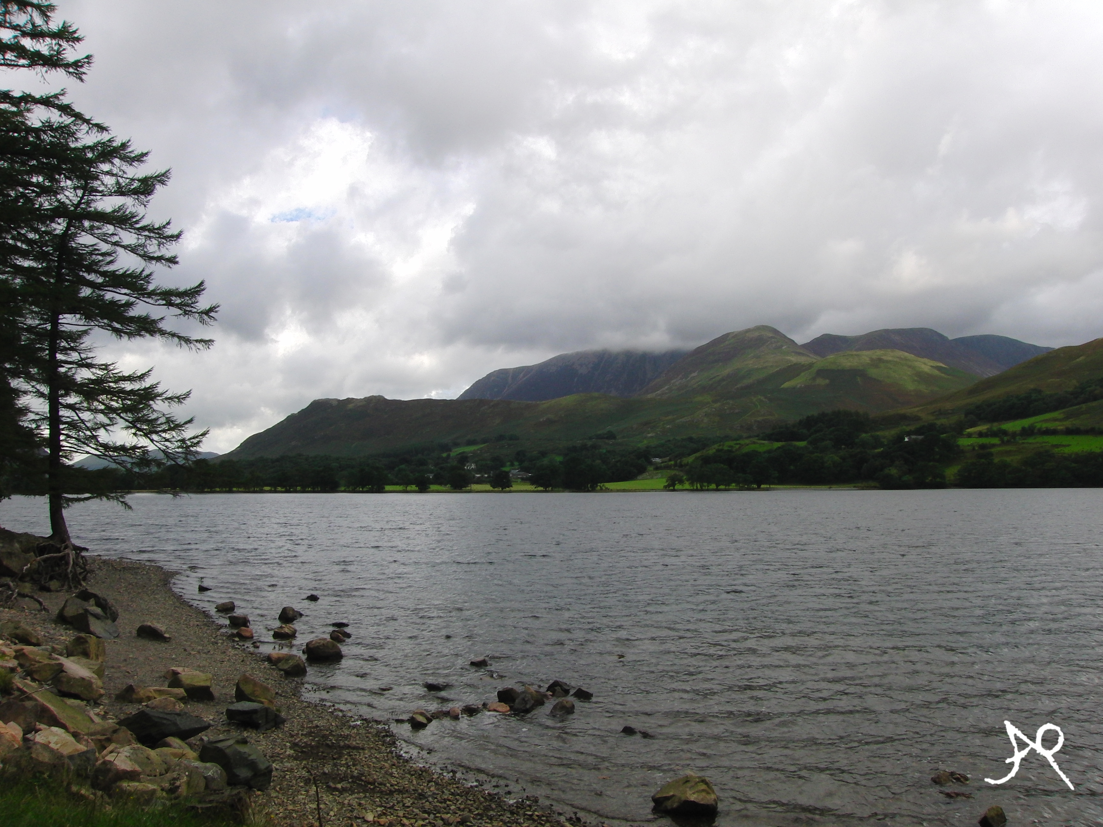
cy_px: 414
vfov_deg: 53.1
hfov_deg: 67.3
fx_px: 828
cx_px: 552
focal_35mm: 26
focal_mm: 4.6
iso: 100
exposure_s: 1/250
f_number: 6.2
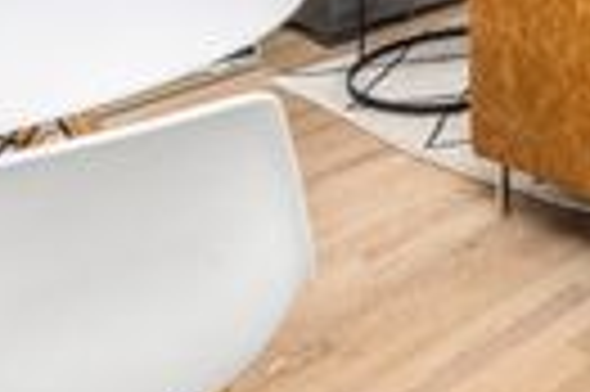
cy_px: -268
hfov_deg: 27.2
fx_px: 998
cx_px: 784
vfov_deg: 18.4
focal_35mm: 61
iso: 320
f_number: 8
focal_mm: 16
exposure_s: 1/6
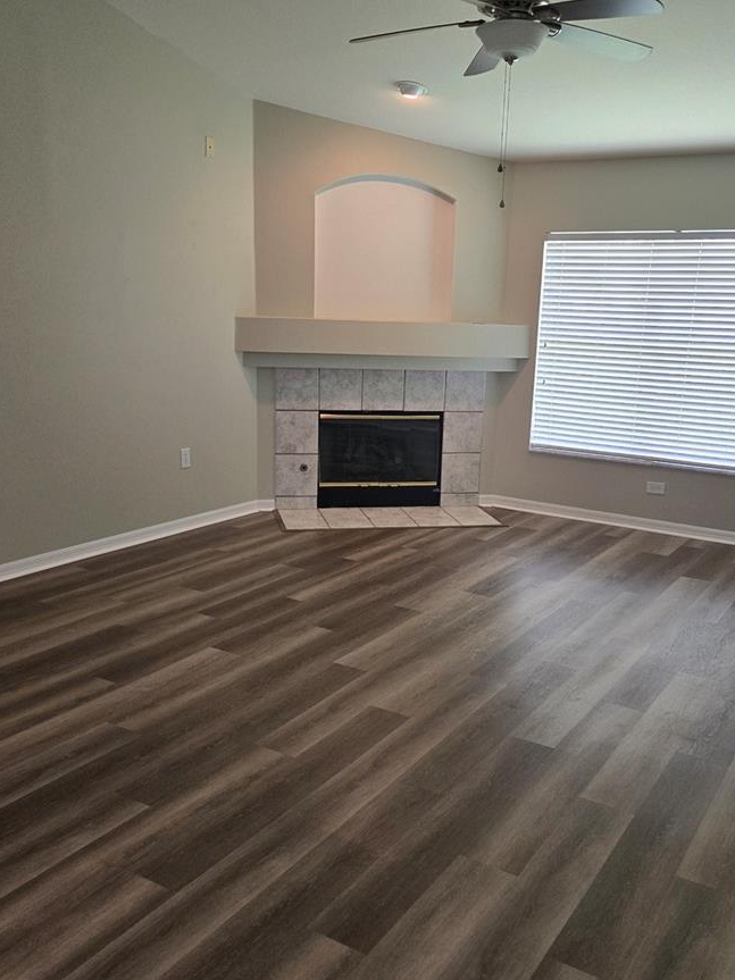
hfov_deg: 44.1
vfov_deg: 56.8
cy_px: 527
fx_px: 906
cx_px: 399
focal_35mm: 32
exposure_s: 1/120
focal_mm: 5.4
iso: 200
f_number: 1.8
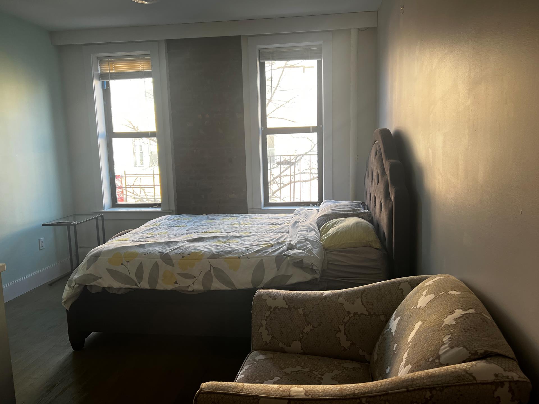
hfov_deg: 67.3
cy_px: 202
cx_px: 270
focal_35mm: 26
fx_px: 405
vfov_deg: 53.1
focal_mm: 5.7
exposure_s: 1/121
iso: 50
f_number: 1.5
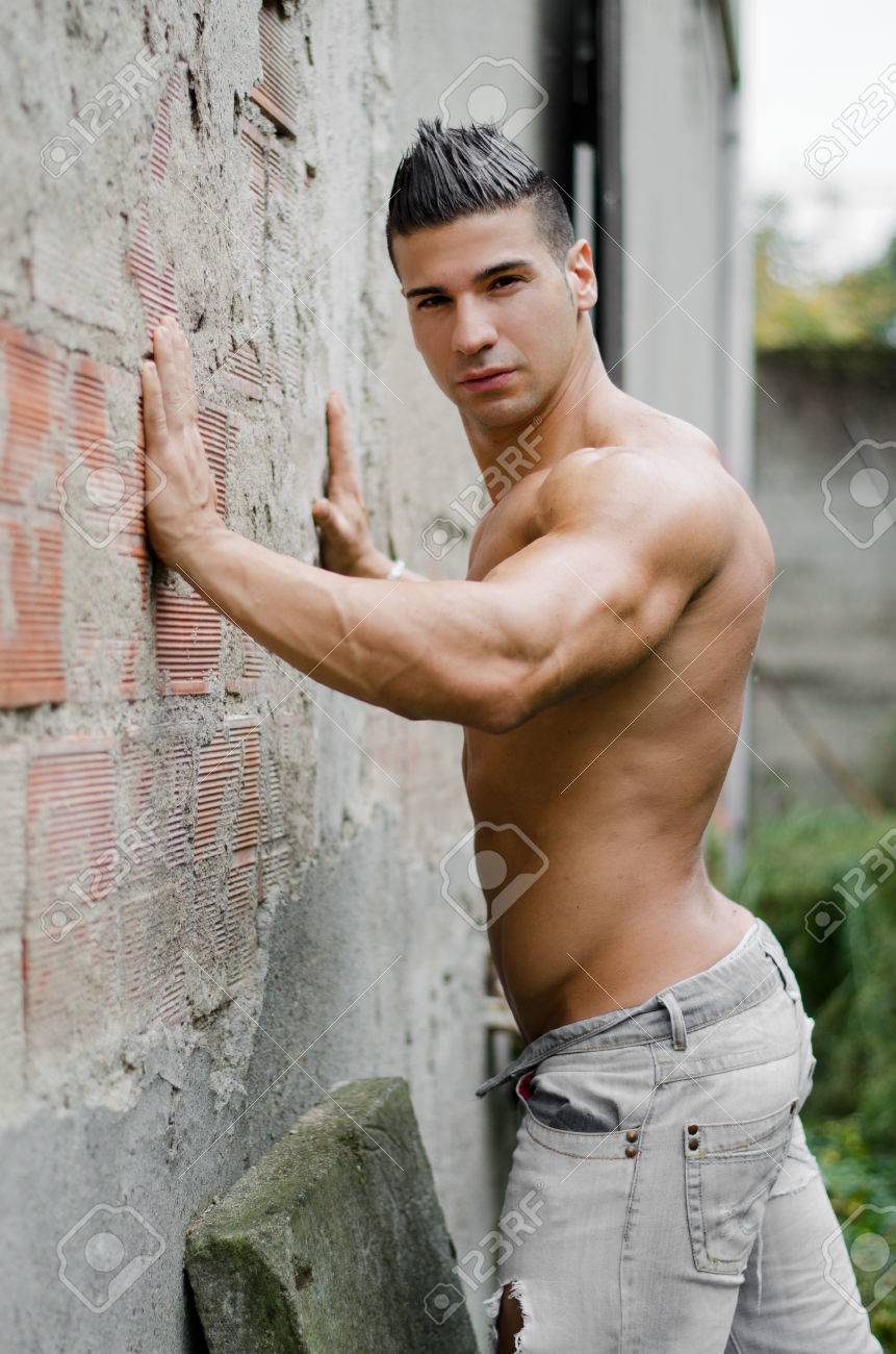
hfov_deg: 18.1
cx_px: 448
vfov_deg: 27.0
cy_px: 677
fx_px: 2813
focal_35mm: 75
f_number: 1.8
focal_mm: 50
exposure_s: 1/400
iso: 100
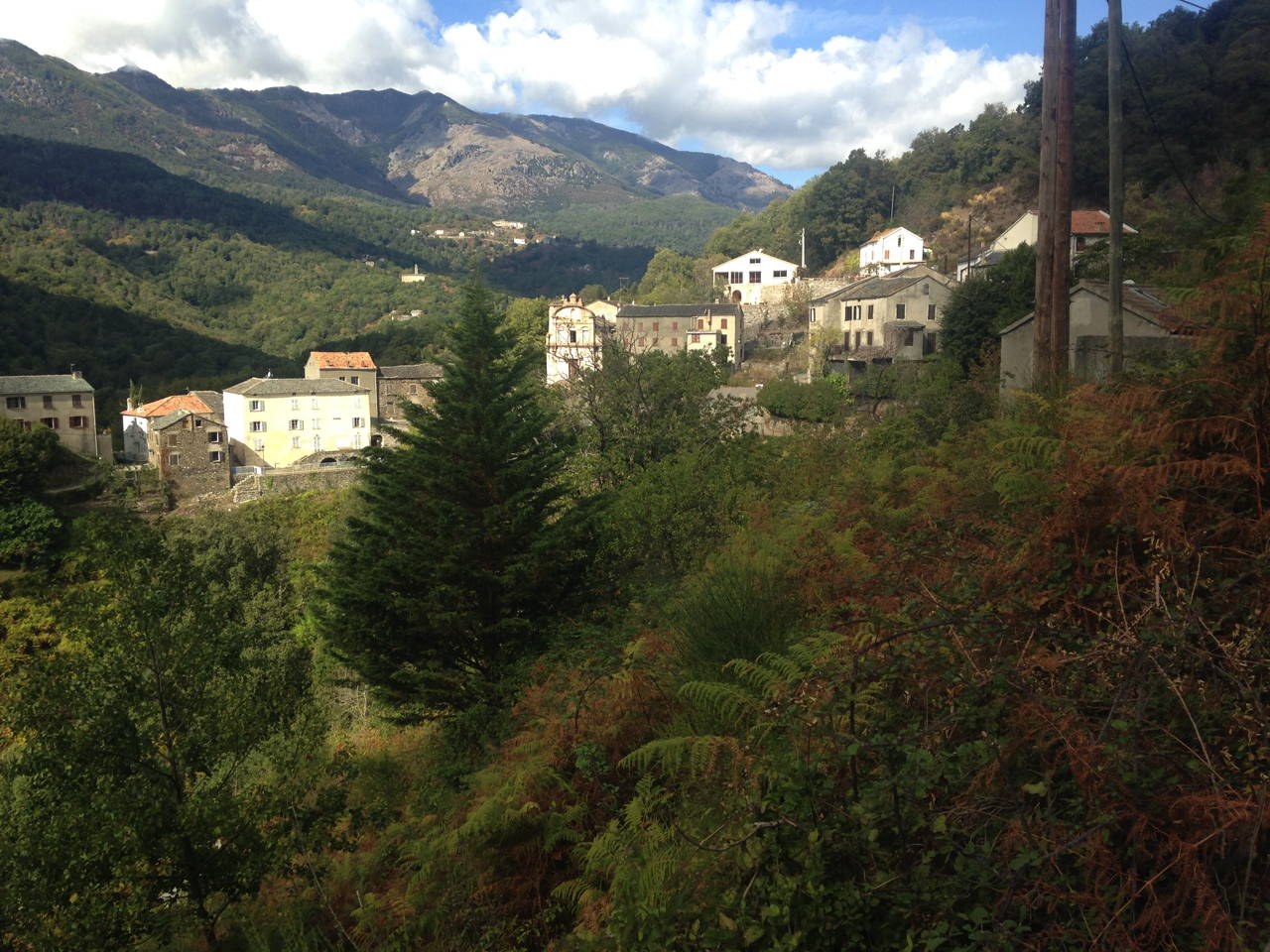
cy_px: 476
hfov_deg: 55.4
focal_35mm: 33
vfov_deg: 42.9
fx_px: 1211
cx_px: 635
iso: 50
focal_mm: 4.12
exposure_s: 1/834
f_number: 2.4
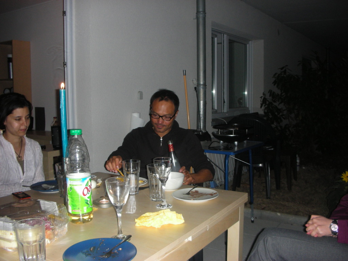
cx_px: 174
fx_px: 352
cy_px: 130
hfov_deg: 52.6
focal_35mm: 35
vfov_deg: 40.7
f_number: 3
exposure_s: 1/60.1
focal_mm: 5.8
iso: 117
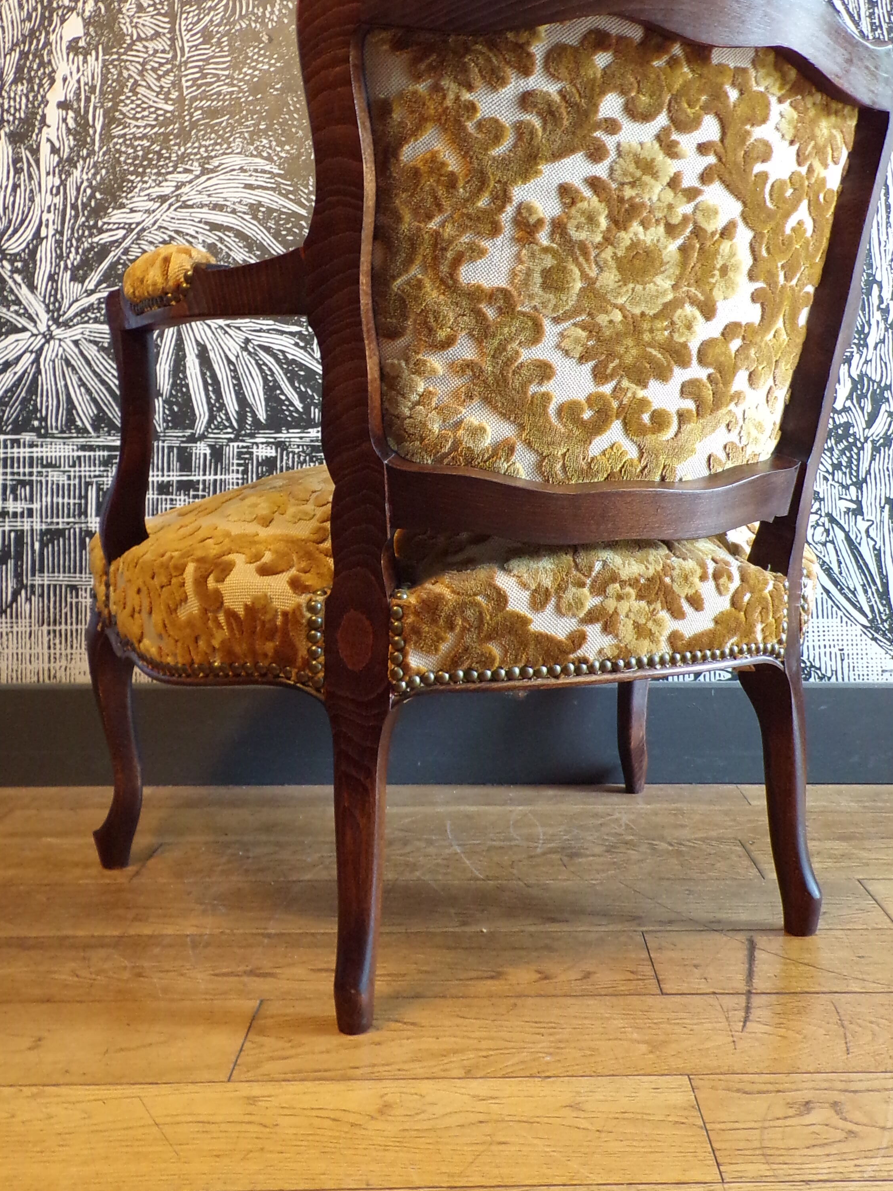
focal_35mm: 37
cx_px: 502
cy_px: 457
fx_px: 1273
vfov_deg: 49.7
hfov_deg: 38.6
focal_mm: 4.3
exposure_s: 1/17
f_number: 3
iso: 219
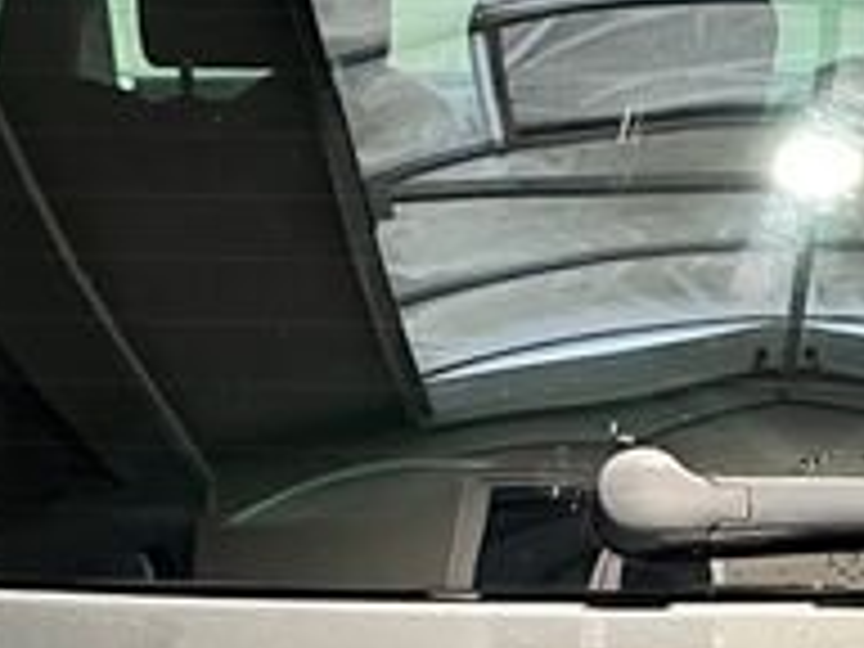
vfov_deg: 10.4
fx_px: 3469
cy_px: 842
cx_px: 616
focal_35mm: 139
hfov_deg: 14.2
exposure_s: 1/50
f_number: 1.6
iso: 400
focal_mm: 5.1
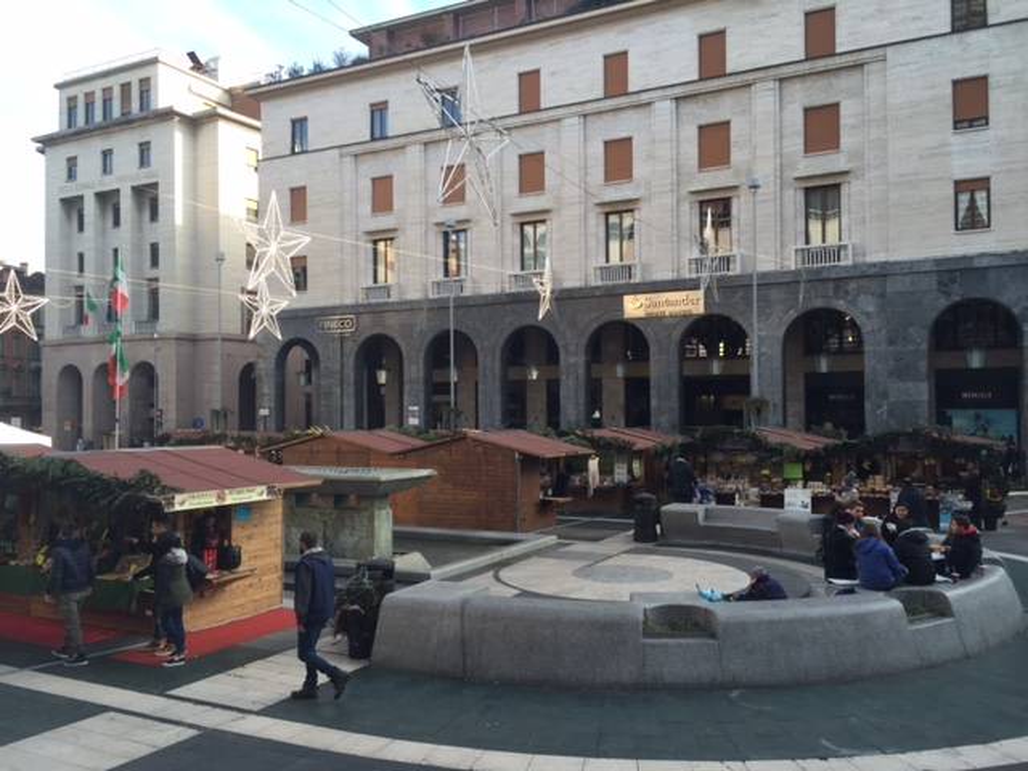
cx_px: 514
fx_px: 861
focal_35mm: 29
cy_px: 386
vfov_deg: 48.2
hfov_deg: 61.7
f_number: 2.2
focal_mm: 4.15
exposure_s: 1/319
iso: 32
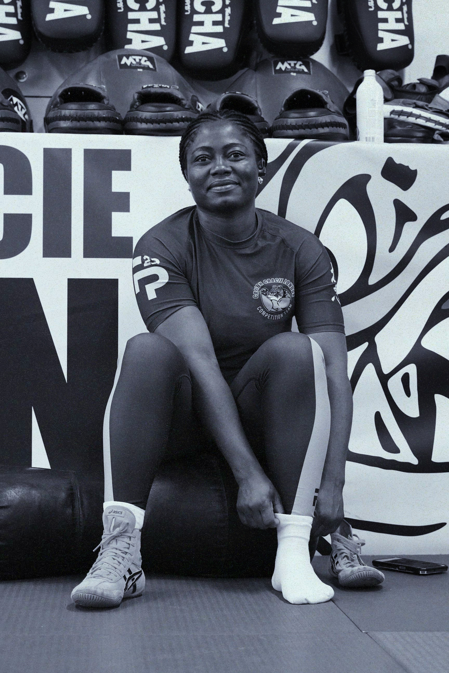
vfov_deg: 27.0
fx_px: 1403
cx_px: 224
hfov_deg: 18.2
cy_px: 336
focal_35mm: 75
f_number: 4
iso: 3200
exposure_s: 1/160
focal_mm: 50
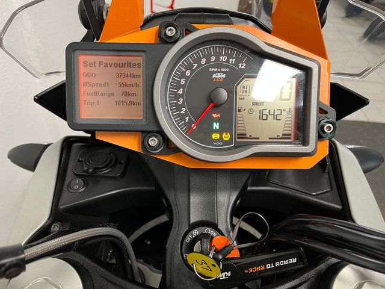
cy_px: 144
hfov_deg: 67.3
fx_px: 289
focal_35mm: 26
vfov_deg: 53.1
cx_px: 192
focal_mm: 5.1
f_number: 1.6
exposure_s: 1/53
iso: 200
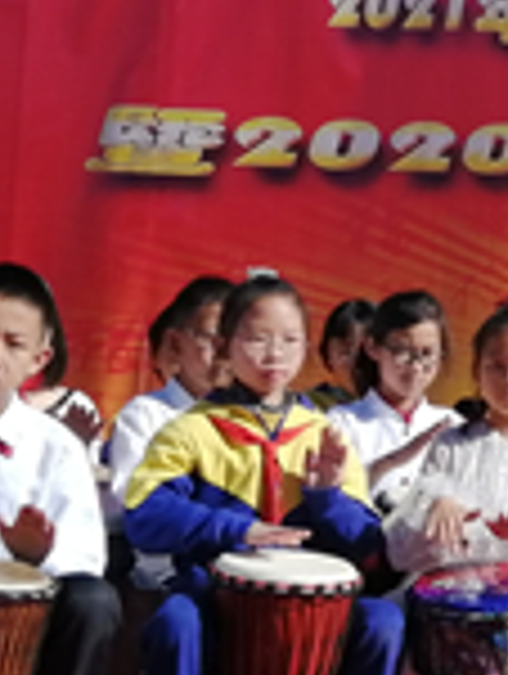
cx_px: 841
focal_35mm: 116
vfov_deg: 16.9
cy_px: 207
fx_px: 2263
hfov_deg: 12.0
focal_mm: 4.15
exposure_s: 1/33
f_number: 2.2
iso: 100
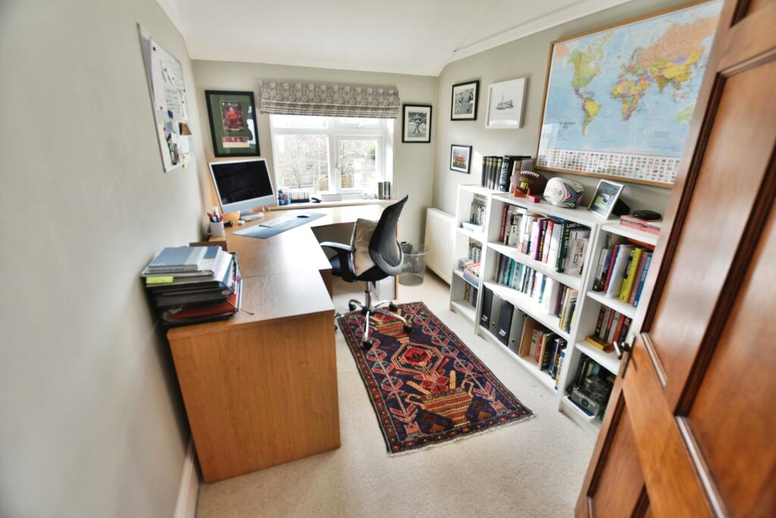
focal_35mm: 15
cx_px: 388
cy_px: 259
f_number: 3.5
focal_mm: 10
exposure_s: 1/25
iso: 100
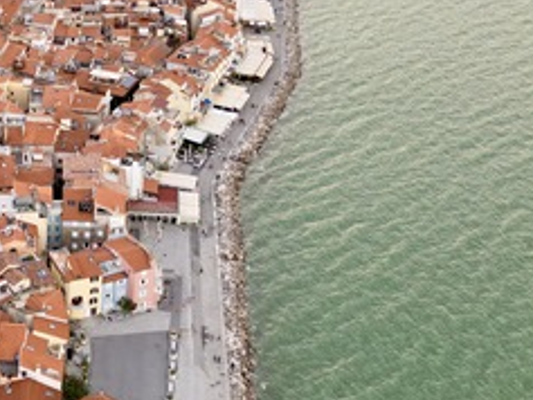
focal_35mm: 62
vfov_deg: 23.6
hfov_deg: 29.7
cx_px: 38
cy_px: 158
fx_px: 955
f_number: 1.7
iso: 200
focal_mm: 6.72
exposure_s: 1/125
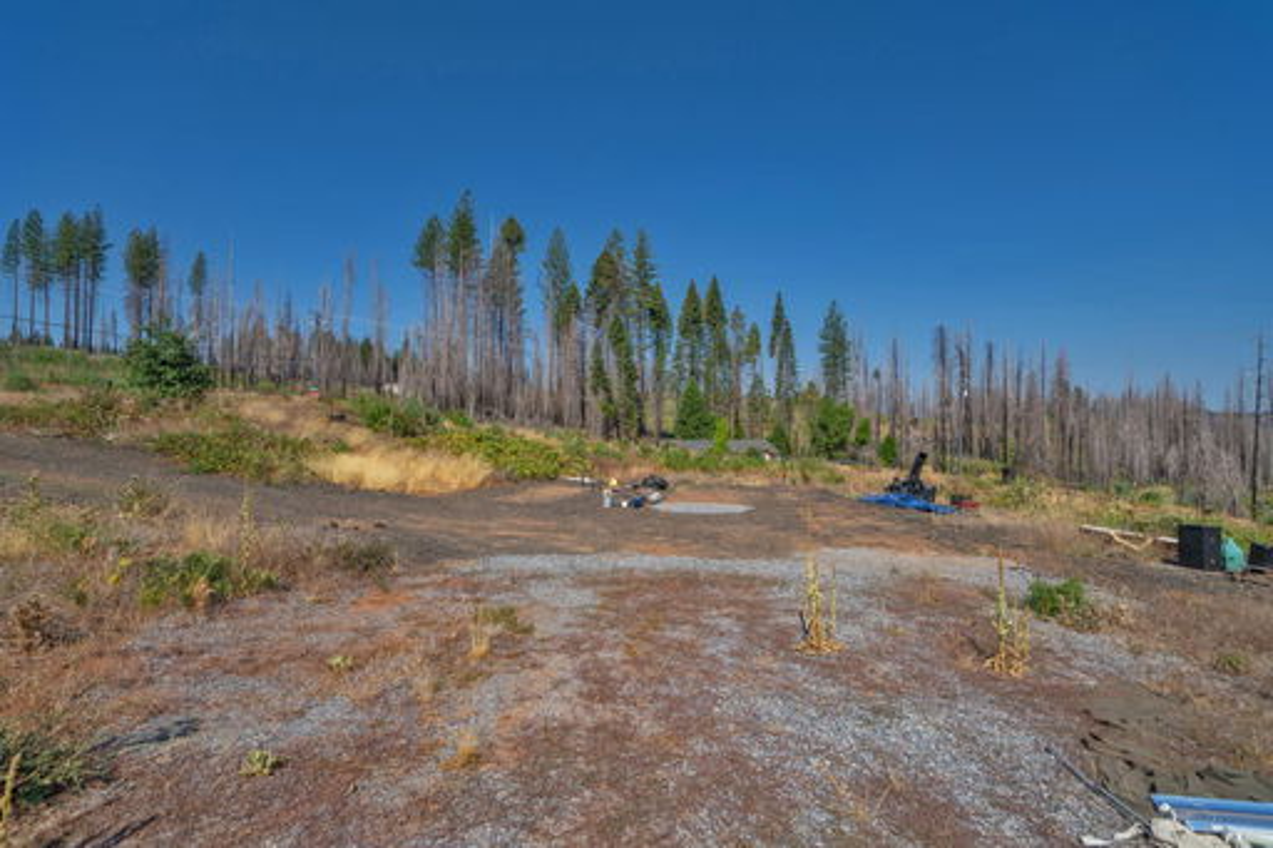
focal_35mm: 15
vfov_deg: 77.3
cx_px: 636
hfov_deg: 100.4
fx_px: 530
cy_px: 424
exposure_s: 1/800
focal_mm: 15
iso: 160
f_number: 6.3
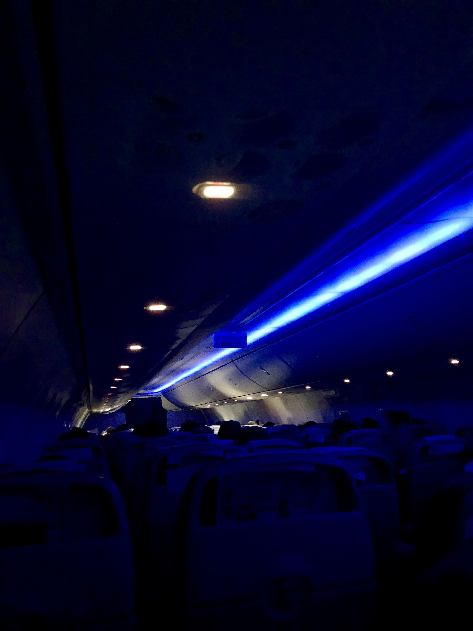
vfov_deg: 63.4
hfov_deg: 49.7
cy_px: 316
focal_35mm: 28
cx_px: 236
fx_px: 510
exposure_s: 1/4
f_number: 1.8
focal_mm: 4
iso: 1000
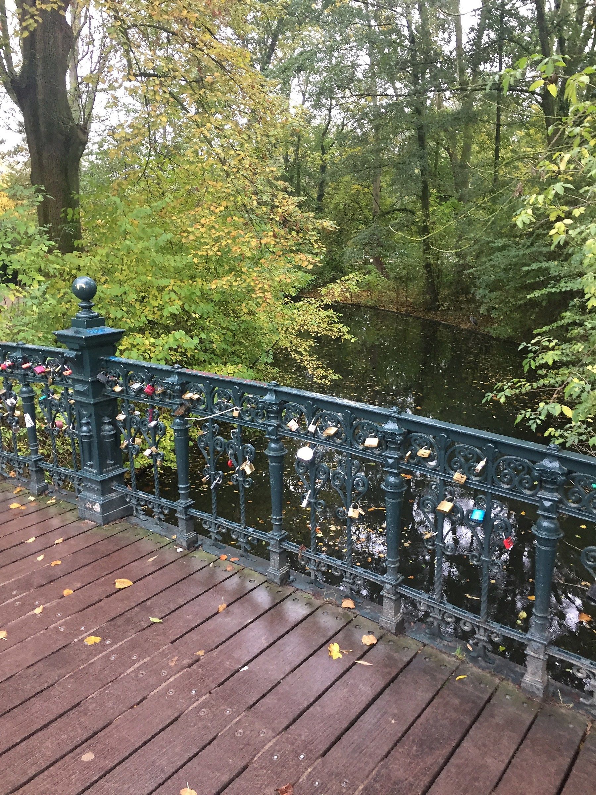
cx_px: 298
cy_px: 398
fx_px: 666
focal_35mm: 29
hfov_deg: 48.2
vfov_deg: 61.7
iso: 125
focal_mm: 4.15
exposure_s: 1/33
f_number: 2.2
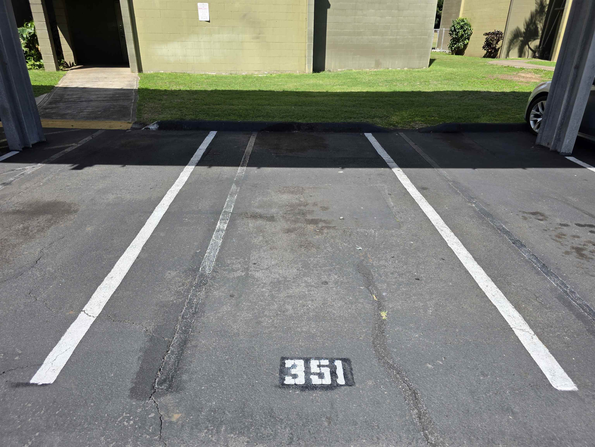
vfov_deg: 58.9
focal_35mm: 23
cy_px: 224
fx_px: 395
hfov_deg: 73.9
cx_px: 298
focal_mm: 6.3
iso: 80
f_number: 1.7
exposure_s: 1/4434
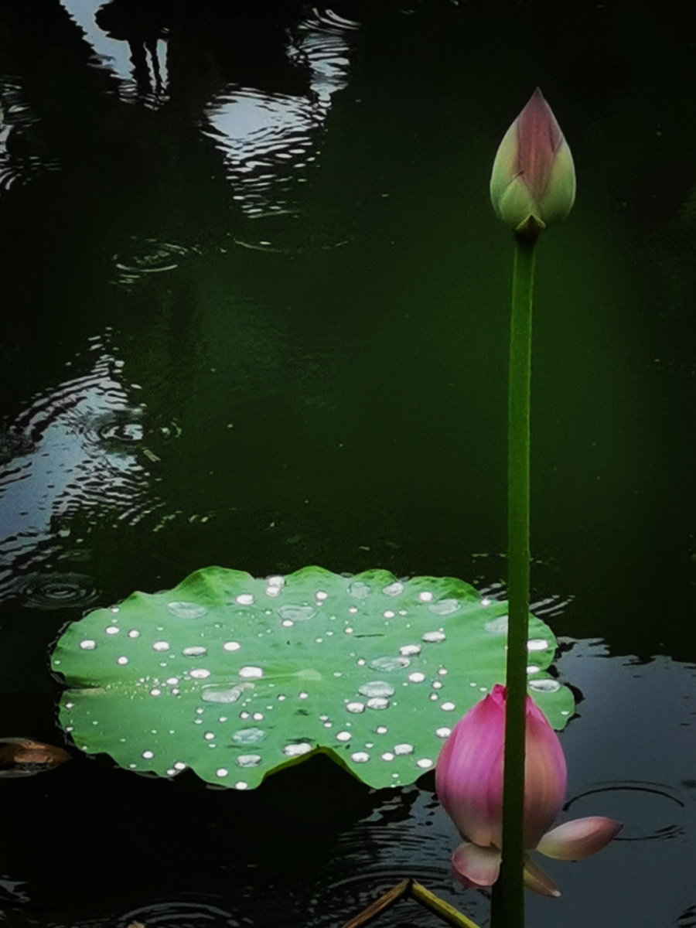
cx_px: 348
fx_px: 7533
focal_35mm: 281
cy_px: 464
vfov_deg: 7.0
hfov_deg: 5.3
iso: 64
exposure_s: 1/100
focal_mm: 7.48
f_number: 2.4
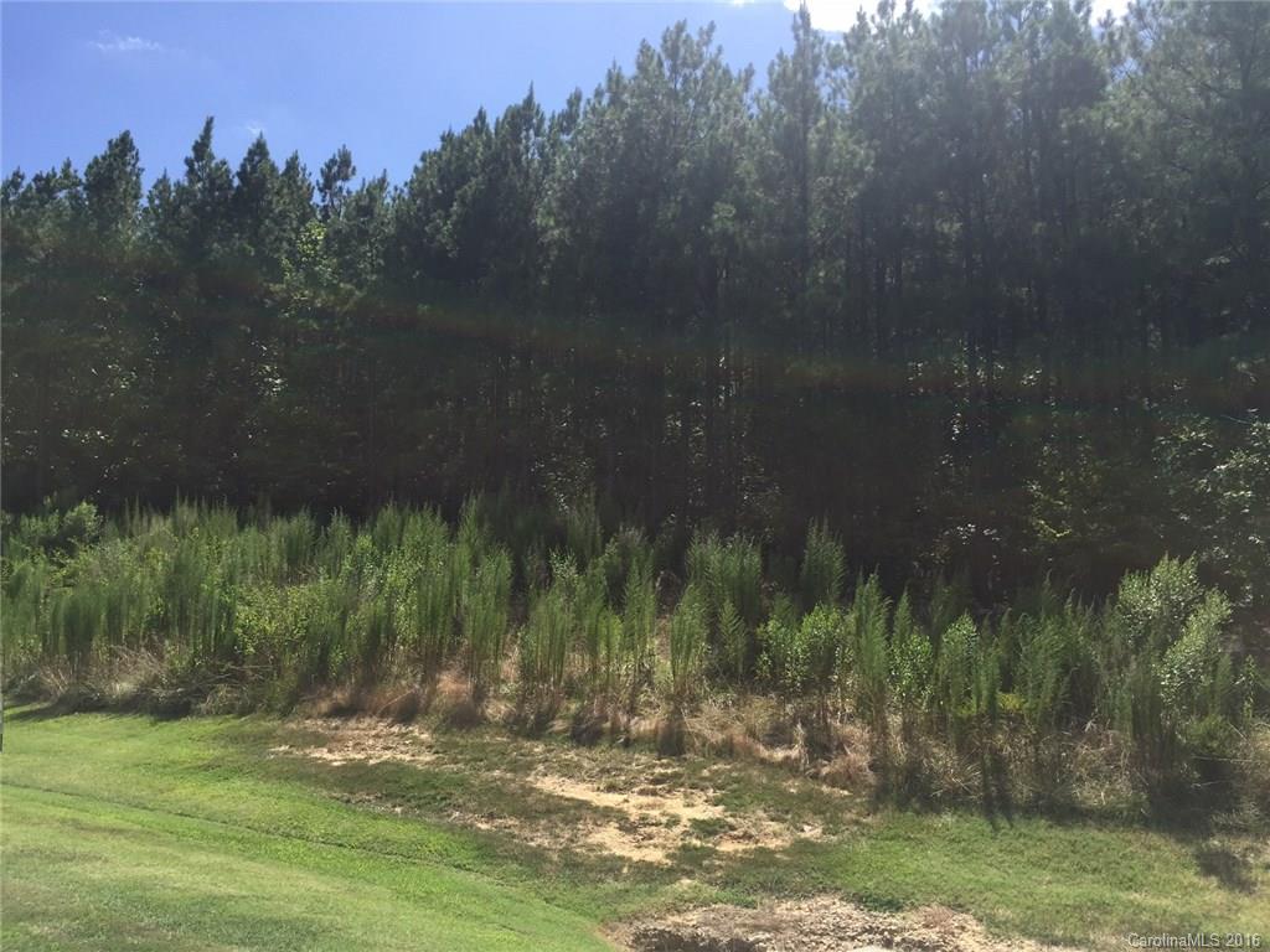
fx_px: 1064
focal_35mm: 29
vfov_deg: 48.2
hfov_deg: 61.7
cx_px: 635
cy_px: 476
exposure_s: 1/1582
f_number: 2.2
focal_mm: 4.15
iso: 32
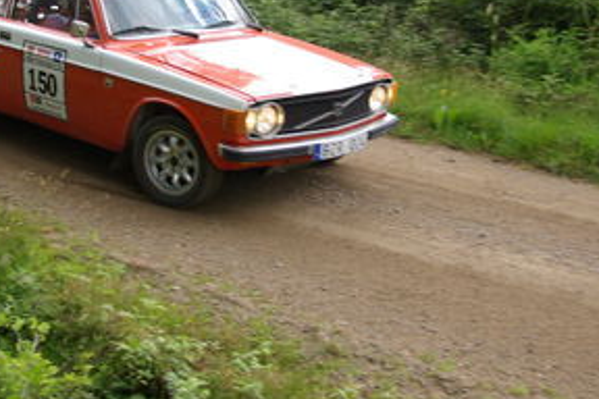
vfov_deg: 17.0
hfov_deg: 25.4
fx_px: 1331
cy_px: 101
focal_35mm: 80
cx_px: 272
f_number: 4
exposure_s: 1/350
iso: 400
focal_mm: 24
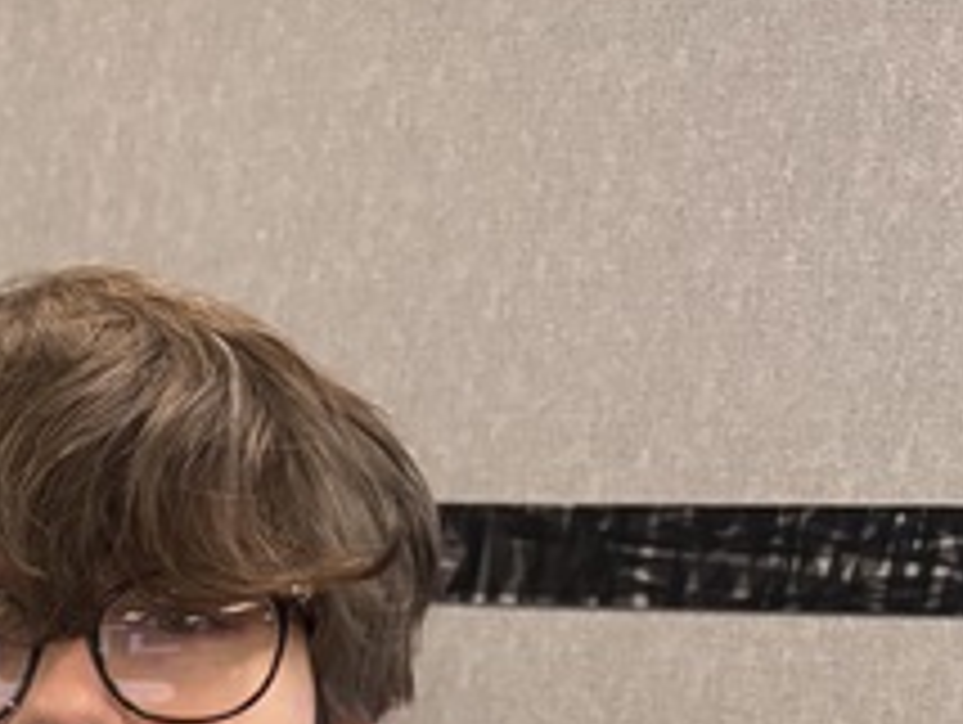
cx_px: -540
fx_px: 2702
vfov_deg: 14.1
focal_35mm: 97
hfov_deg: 17.8
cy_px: 1160
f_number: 1.6
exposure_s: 1/60
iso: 500
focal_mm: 5.96
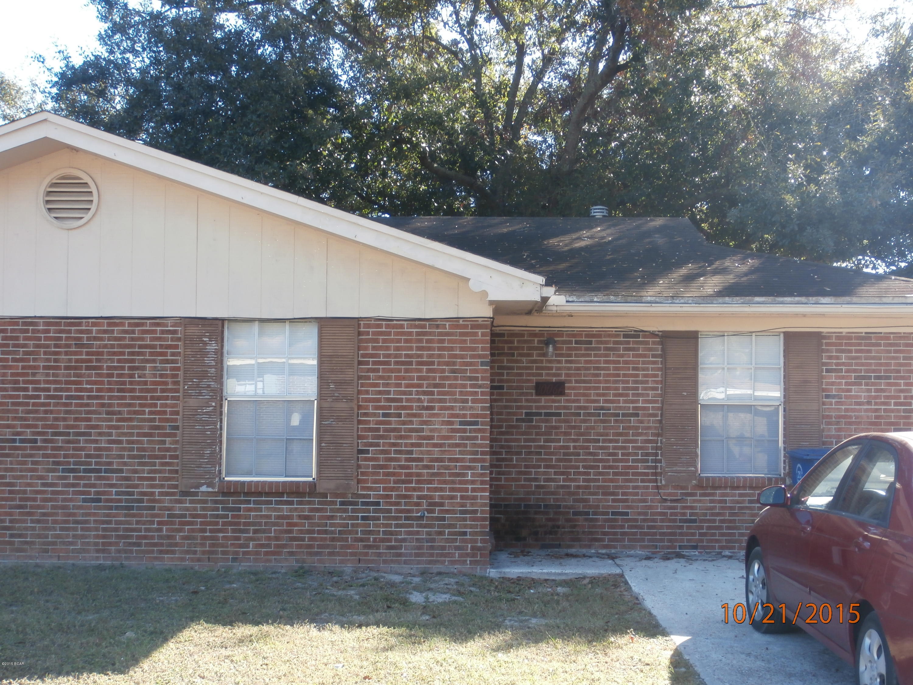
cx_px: 456
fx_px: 1240
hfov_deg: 40.4
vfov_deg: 30.9
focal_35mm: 47
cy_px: 342
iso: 100
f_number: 4.2
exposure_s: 1/100
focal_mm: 8.29
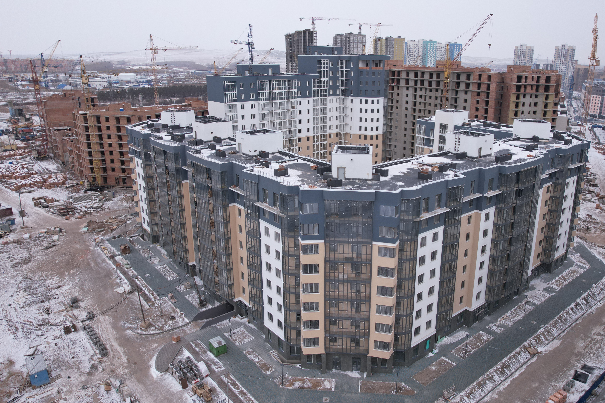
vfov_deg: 49.5
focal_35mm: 26
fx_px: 437
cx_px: 336
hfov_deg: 69.2
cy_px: 186
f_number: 2.8
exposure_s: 1/80
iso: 100
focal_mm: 8.38
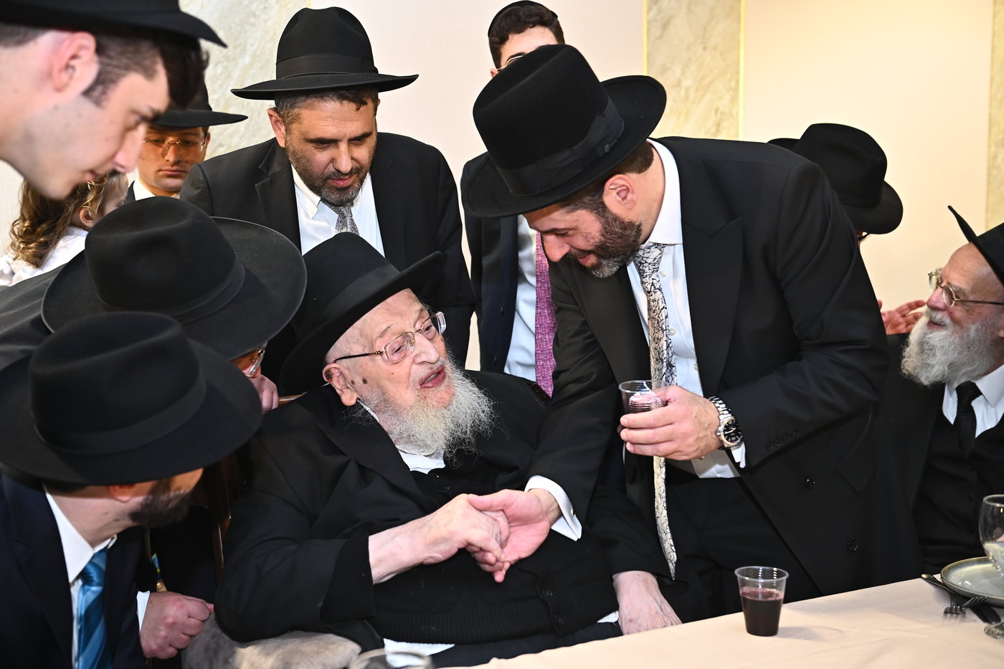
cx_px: 502
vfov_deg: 28.1
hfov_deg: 41.1
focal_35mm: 48
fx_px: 1338
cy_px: 334
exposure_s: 1/200
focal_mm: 48
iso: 1000
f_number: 3.5
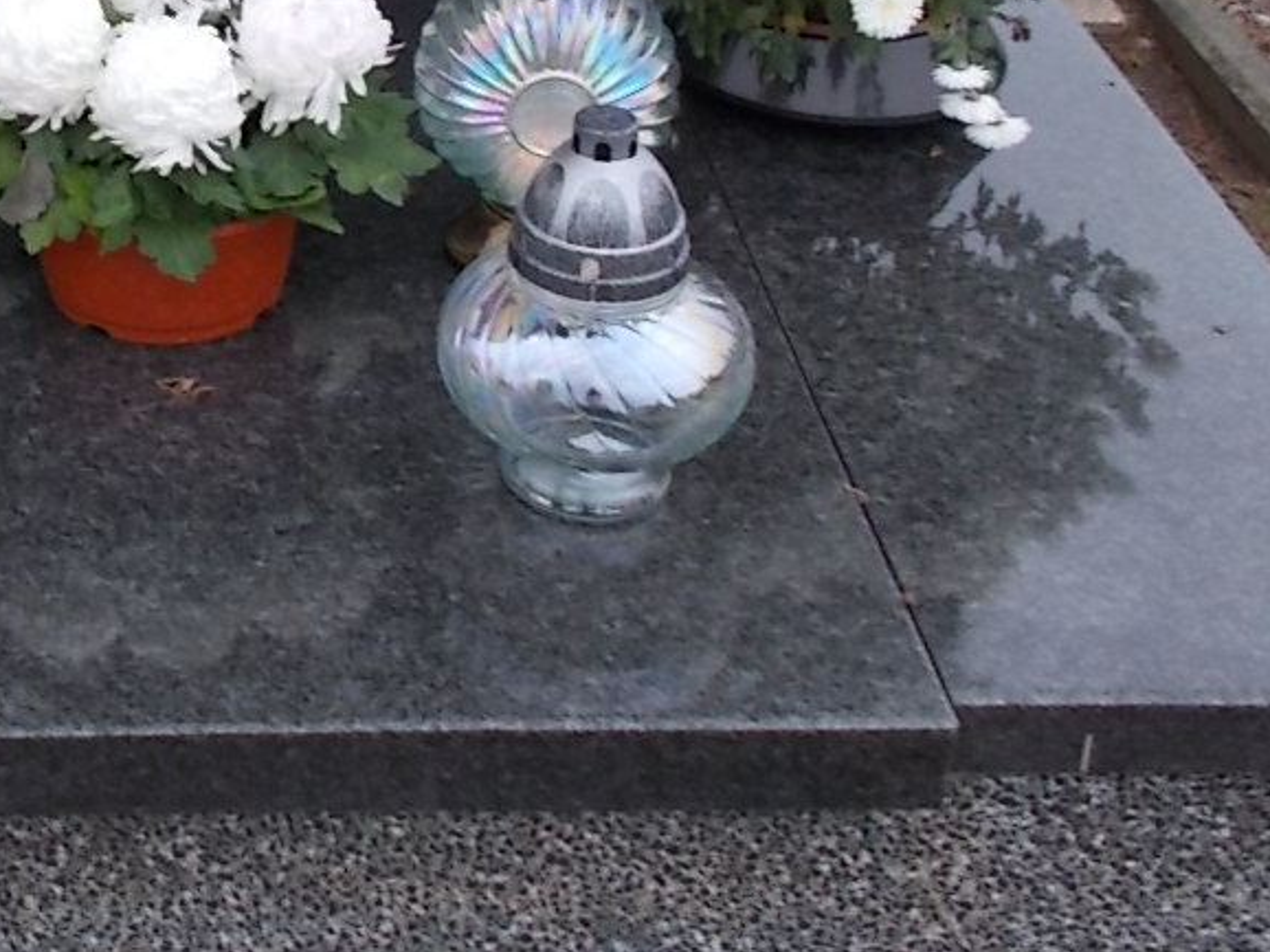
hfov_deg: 25.6
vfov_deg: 19.5
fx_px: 2640
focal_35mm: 72
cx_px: -26
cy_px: -117
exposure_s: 1/50
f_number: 3.2
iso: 80
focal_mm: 4.6
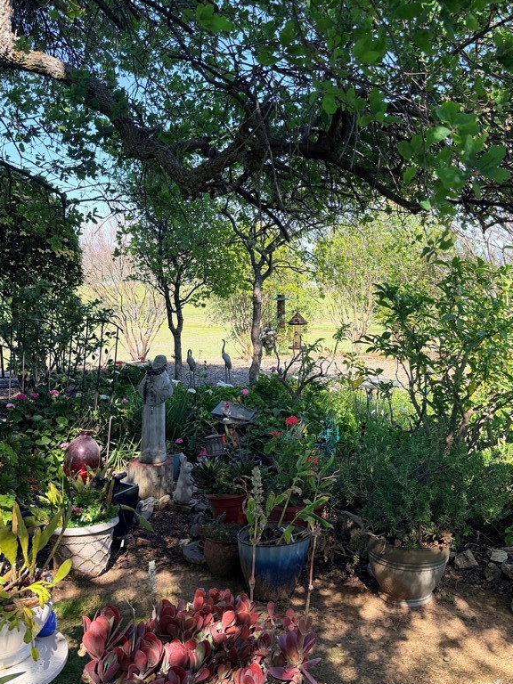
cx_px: 326
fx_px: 632
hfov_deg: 43.7
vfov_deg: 56.8
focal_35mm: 32
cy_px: 322
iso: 100
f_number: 1.78
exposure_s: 1/1192
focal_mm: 6.76
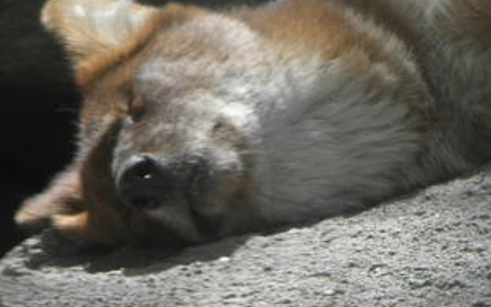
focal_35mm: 1195
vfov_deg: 1.1
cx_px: 378
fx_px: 15991
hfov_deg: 1.8
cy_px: 129
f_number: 5
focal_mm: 97.84
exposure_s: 1/250
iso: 125
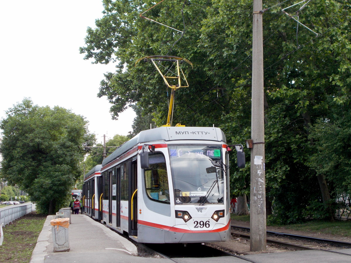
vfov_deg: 25.2
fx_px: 588
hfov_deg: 33.2
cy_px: 132
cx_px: 176
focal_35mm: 58
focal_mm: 10.3
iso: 80
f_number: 4.9
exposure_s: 1/100
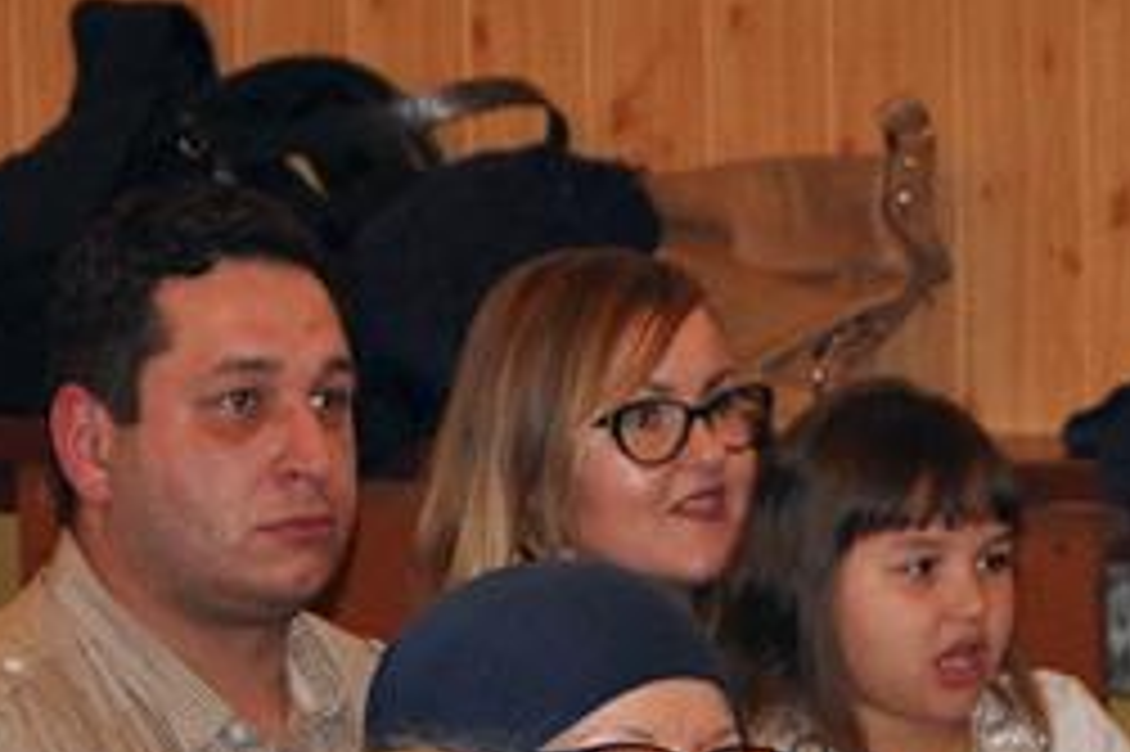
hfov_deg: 6.2
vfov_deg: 4.1
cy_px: 1155
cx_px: 801
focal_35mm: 335
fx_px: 10508
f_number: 5.3
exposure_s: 1/60
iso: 1250
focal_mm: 66
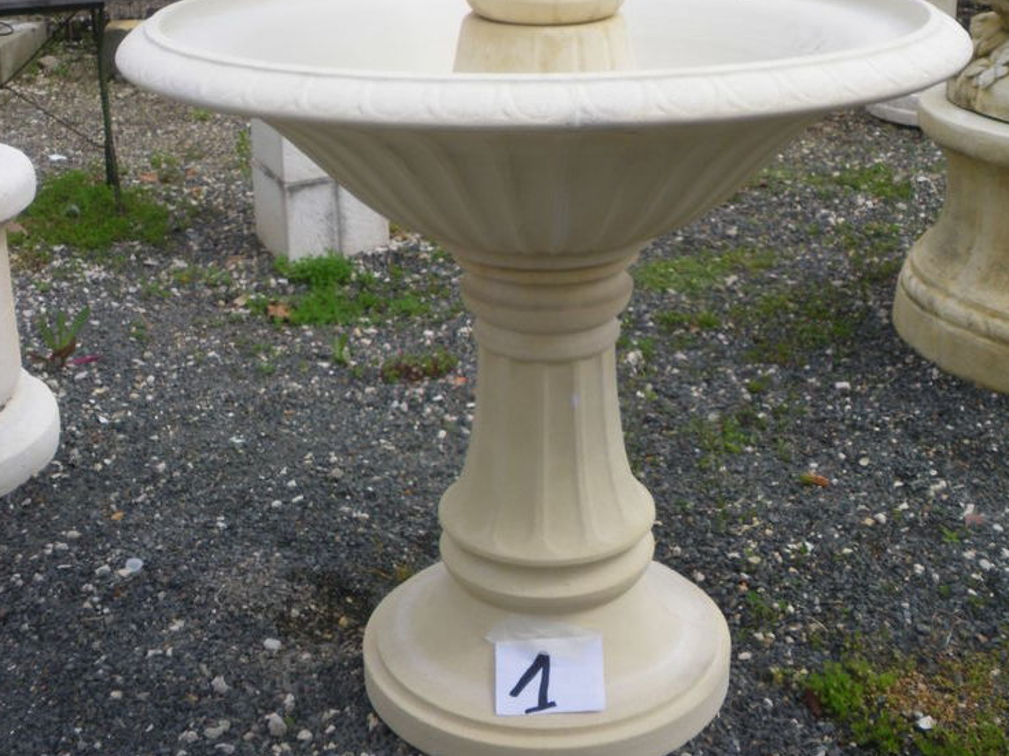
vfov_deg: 29.1
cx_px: 502
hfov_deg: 38.9
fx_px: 1428
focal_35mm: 49
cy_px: 174
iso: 64
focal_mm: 6.3
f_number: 5.4
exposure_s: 1/200
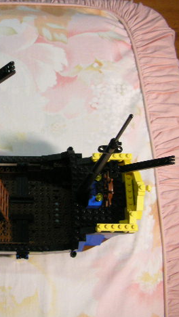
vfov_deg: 39.9
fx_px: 439
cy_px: 162
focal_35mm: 52
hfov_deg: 21.8
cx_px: -20
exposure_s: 1/22
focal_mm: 5.8
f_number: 2.8
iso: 200
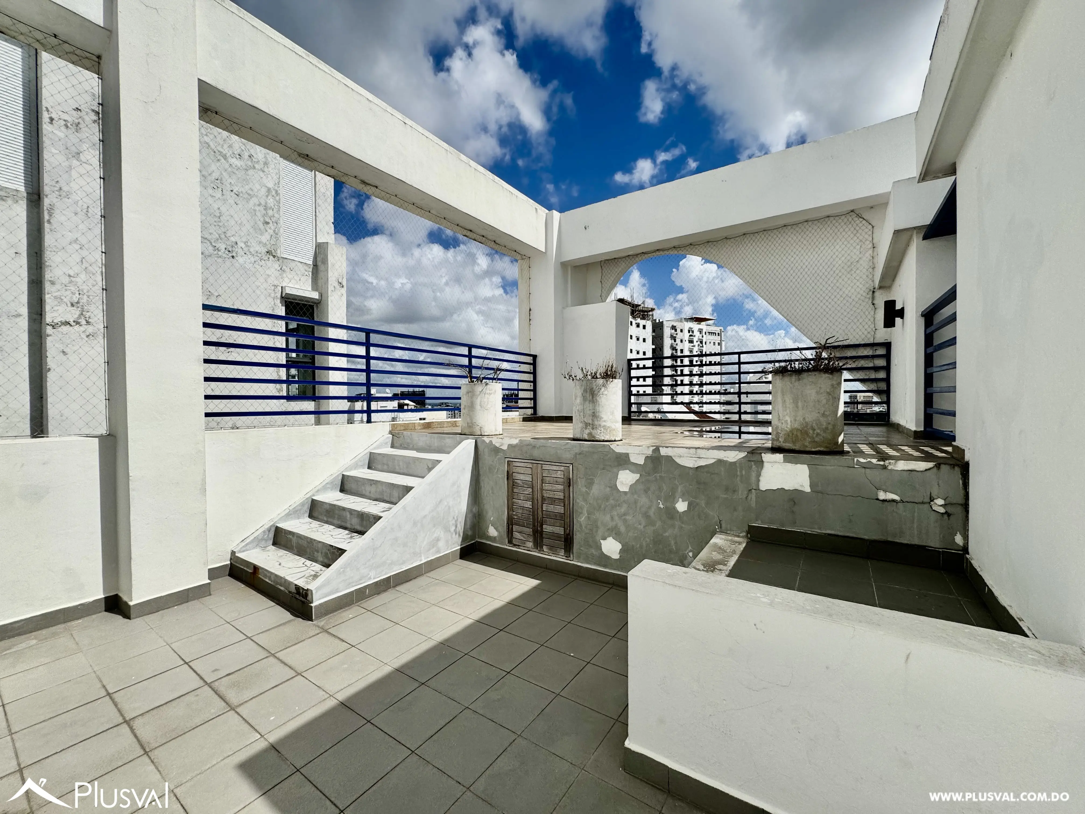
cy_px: 407
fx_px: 439
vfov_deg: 85.7
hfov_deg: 102.1
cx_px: 542
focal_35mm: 14
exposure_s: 1/3906
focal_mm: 2.22
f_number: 2.2
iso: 40
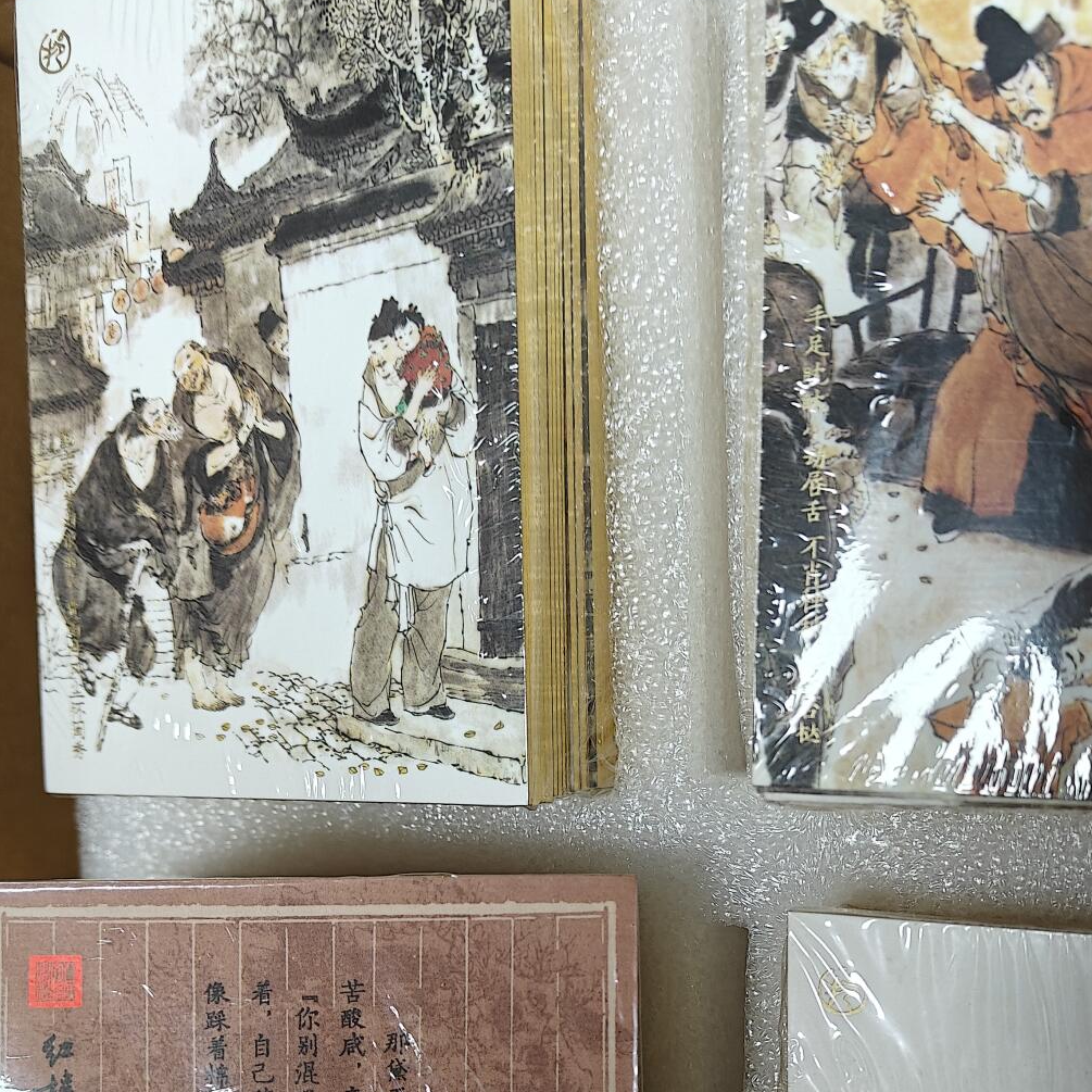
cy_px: 844
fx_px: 1356
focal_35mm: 38
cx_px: 662
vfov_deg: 42.3
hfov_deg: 43.6
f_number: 1.8
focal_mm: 5.59
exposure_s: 1/50
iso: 100
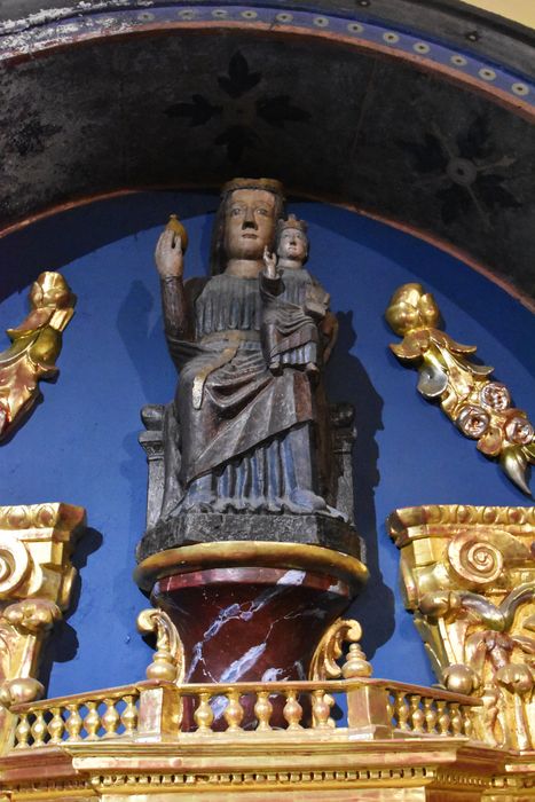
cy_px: 401
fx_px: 802
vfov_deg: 53.1
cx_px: 268
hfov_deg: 36.9
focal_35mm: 36
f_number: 4.5
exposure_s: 1/60
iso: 10000
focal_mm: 24
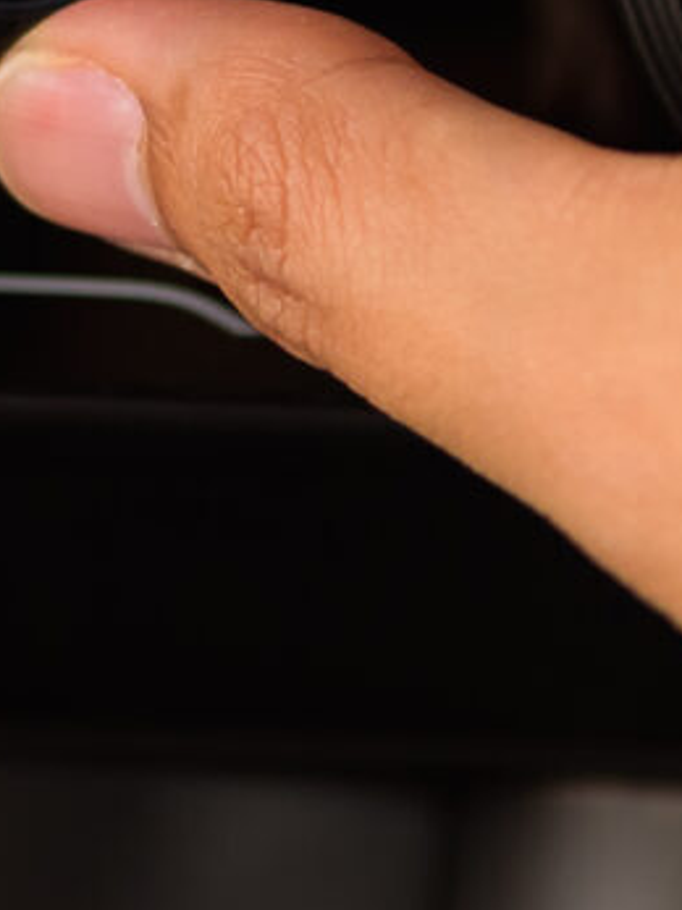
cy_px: -159
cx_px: -118
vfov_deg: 4.0
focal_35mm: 497
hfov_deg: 3.0
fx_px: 13064
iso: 200
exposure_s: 1/250
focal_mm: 70
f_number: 2.8
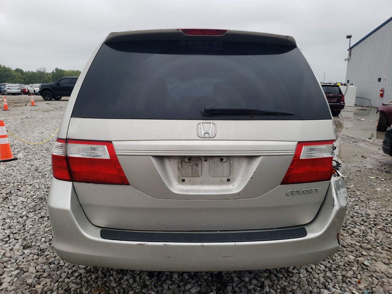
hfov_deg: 67.3
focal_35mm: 26
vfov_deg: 53.1
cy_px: 147
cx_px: 196
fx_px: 294
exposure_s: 1/1111
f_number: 1.5
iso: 50
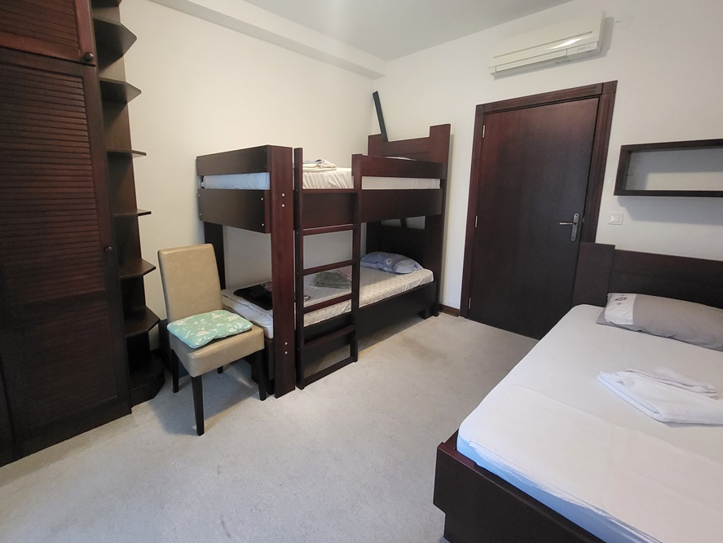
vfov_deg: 81.4
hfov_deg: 97.9
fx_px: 313
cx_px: 328
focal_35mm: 15
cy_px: 237
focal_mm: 1.74
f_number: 2.2
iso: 640
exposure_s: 1/33
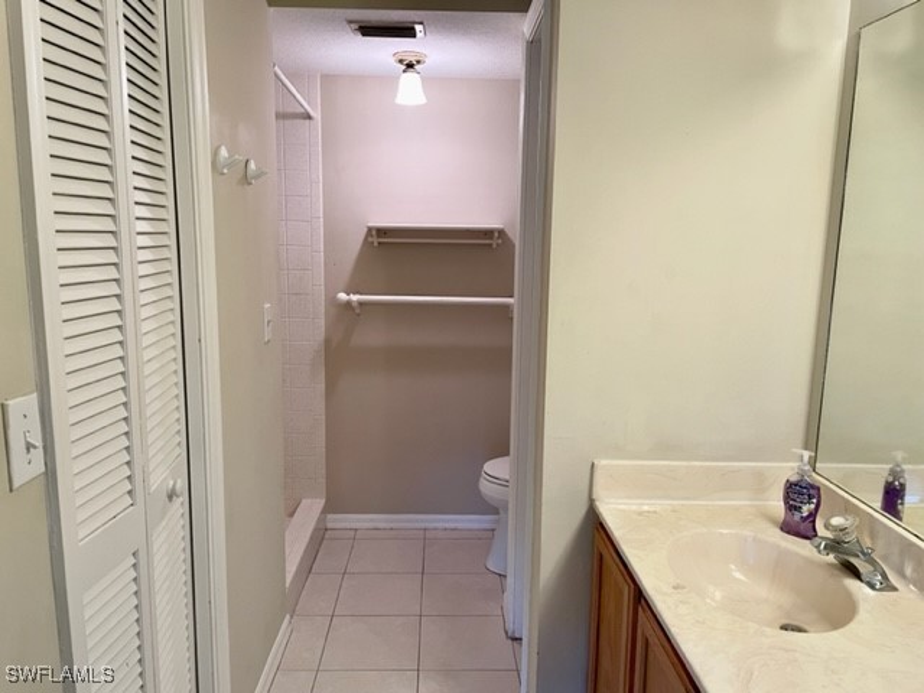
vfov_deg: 53.1
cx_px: 462
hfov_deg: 67.3
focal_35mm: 26
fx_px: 694
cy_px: 346
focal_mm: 4.2
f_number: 1.6
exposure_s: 1/60
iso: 80
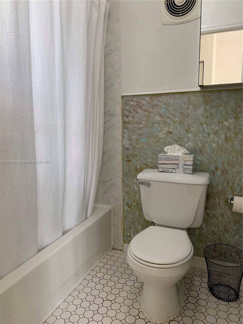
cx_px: 122
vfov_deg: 67.3
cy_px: 162
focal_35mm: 26
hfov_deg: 53.1
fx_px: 243
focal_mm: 4.25
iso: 125
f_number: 1.8
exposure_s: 1/60
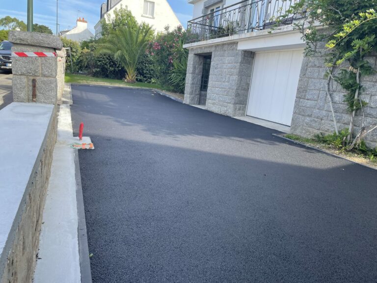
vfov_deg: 53.1
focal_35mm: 26
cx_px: 188
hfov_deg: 67.3
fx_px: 283
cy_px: 142
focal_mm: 4.2
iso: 32
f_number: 1.6
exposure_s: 1/609
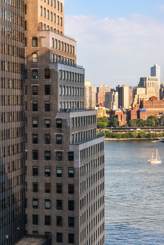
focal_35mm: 82
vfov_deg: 24.7
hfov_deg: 16.7
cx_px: 86
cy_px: 143
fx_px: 560
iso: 1250
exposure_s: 1/160
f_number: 22
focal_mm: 70
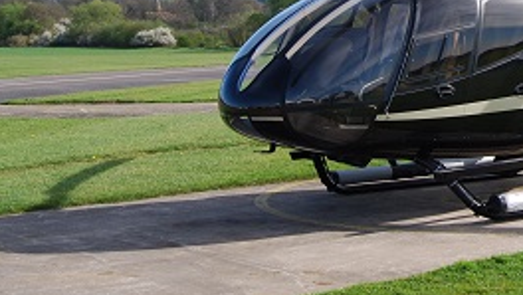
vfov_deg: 14.5
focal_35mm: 82
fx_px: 1141
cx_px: 529
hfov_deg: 24.6
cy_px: 9
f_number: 8
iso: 100
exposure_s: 1/160
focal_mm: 23
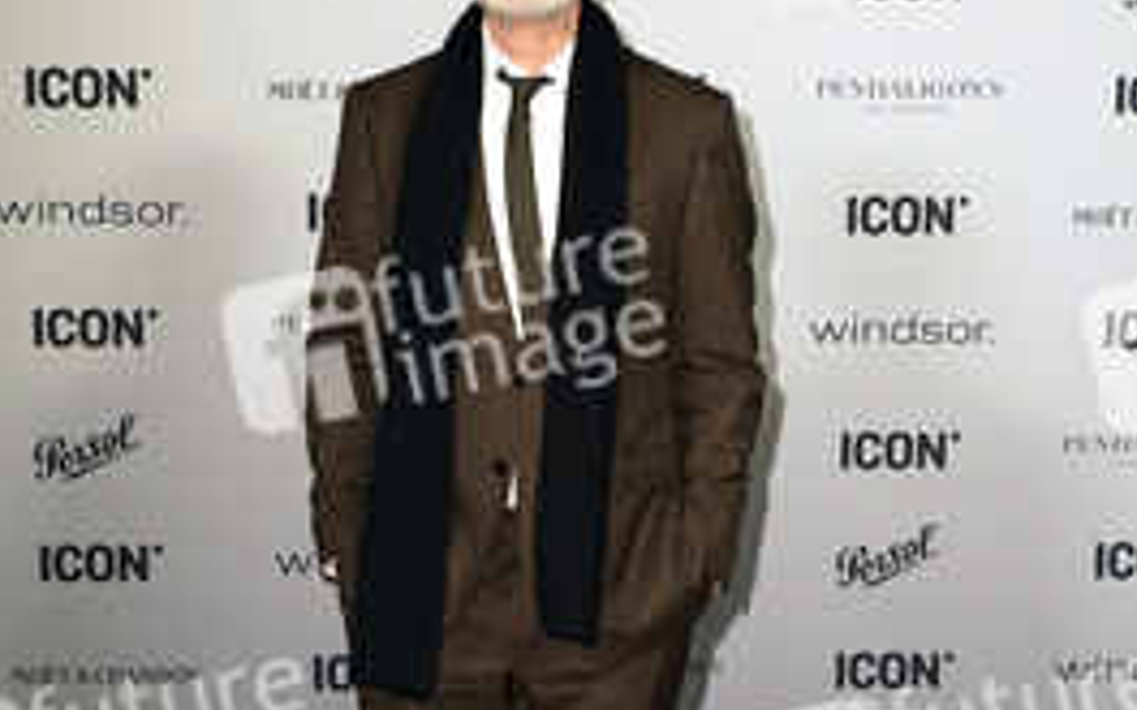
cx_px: 568
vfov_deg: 15.3
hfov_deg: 24.4
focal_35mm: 85
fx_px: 2634
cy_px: 546
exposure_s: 1/250
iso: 1600
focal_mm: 55
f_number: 5
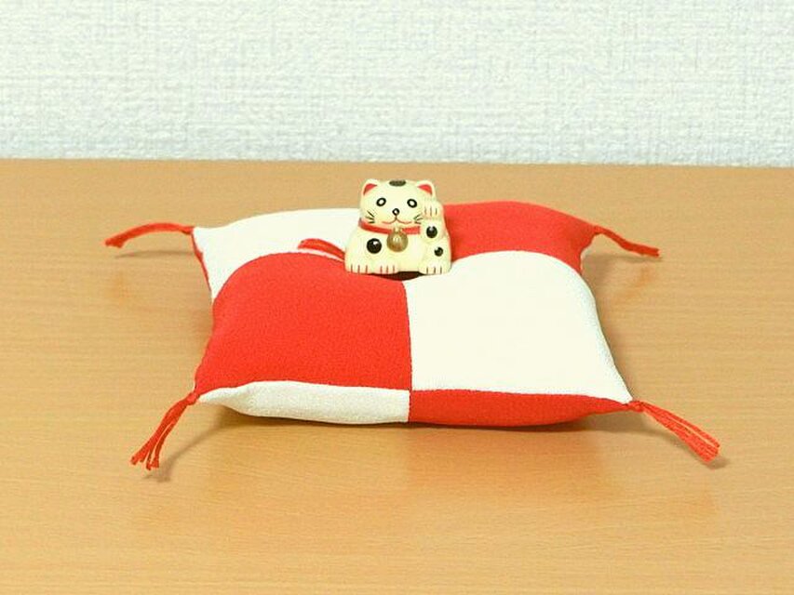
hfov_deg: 12.0
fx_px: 3785
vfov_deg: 9.0
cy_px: 298
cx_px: 397
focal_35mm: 165
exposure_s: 1/15
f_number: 5.9
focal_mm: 29.5
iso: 800
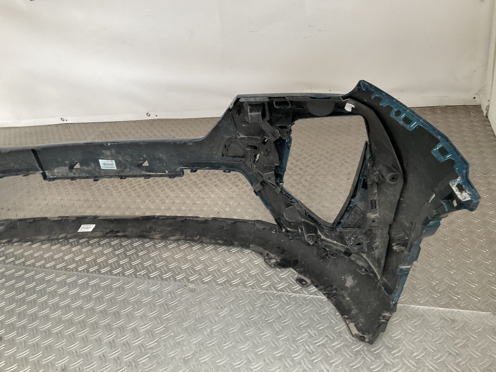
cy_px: 186
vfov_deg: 48.2
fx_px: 416
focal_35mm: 29
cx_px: 248
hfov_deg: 61.7
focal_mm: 3
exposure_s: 1/50
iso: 80
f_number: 1.8
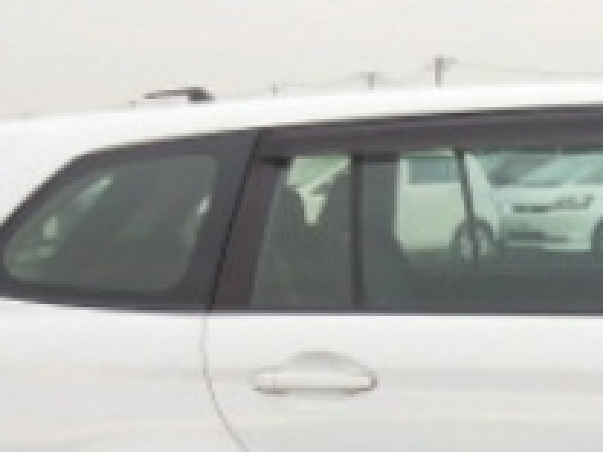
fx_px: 2212
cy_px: 391
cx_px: 794
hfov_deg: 14.8
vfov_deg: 11.6
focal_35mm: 127
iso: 125
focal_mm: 5.9
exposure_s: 1/320
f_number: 3.7
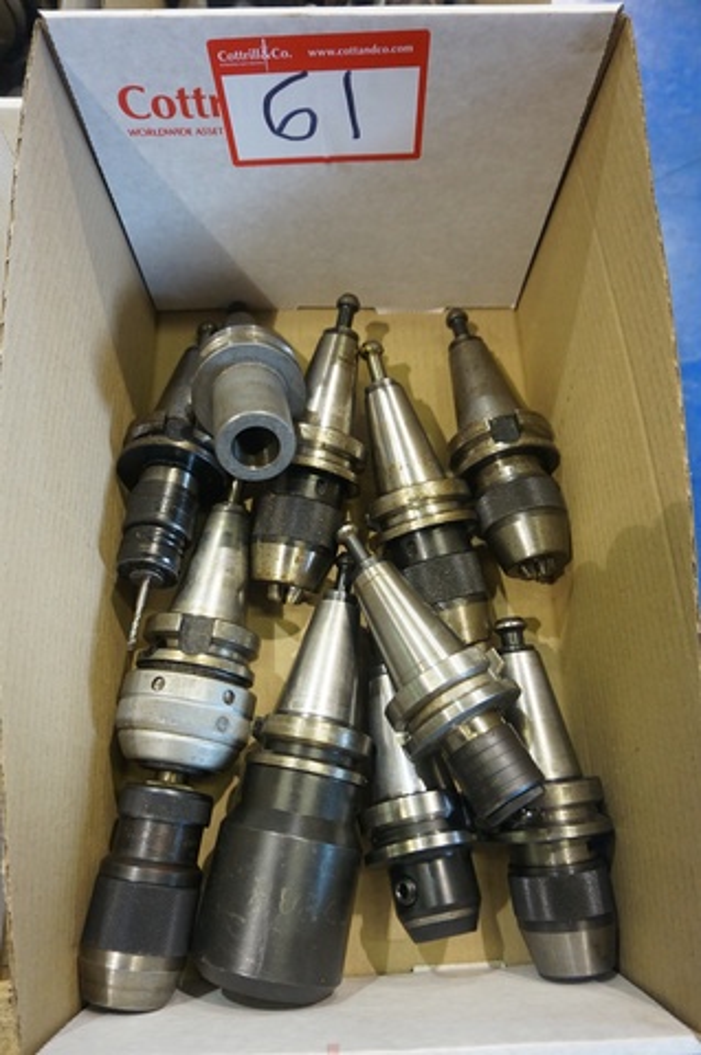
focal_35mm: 24
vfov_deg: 73.8
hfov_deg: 53.0
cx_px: 350
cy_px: 528
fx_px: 702
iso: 1600
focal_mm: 16
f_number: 3.5
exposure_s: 1/60
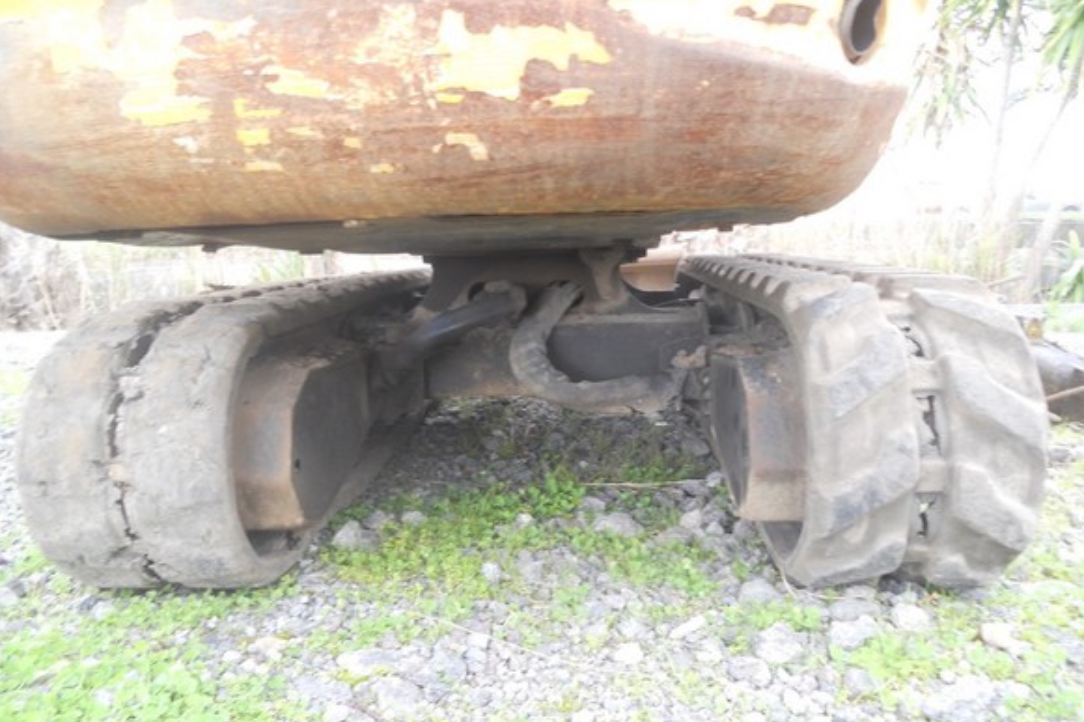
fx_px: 873
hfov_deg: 63.7
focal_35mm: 29
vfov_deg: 44.9
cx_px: 550
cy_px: 401
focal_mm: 4.9
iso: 100
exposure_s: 1/30
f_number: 3.2
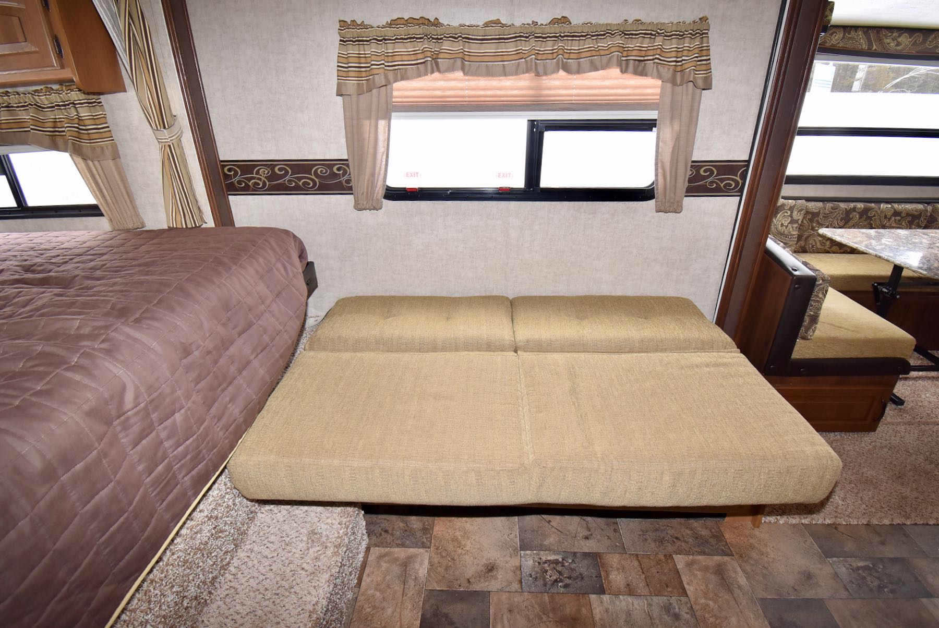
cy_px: 314
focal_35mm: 17
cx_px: 470
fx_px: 450
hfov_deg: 92.4
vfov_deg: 69.8
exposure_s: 1/125
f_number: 5.6
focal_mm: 11.5
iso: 720
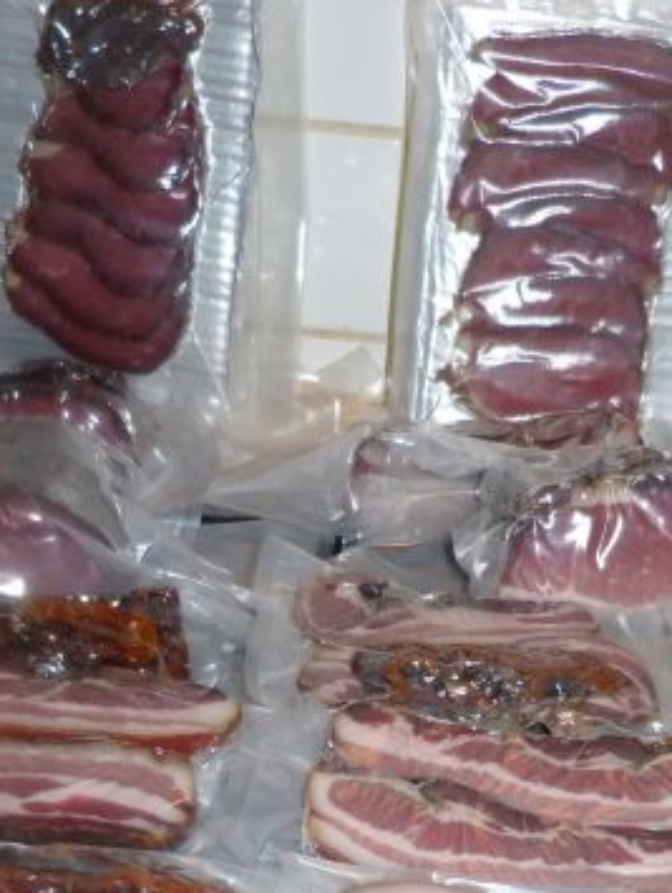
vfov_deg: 30.3
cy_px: 851
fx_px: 1550
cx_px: 435
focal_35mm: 60
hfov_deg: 24.4
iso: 100
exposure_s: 1/60
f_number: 2.8
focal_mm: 4.5
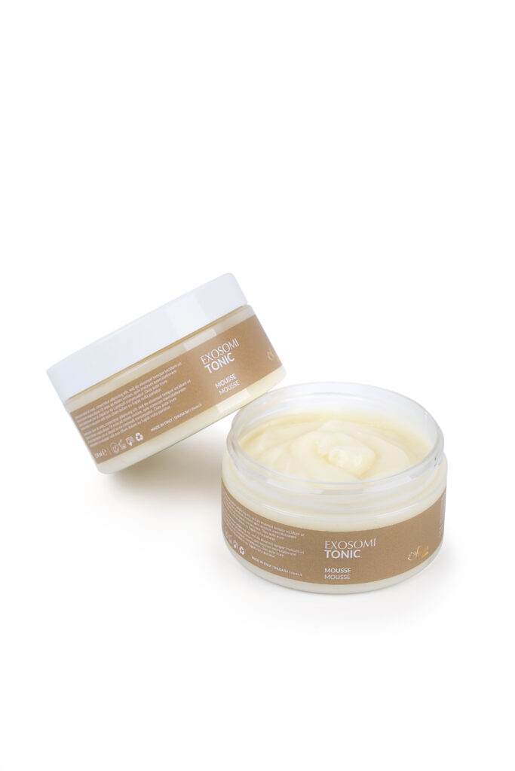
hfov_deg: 17.3
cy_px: 386
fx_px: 1695
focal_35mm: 79
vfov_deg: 25.7
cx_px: 258
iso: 125
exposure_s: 1/125
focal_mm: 52.4
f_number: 13
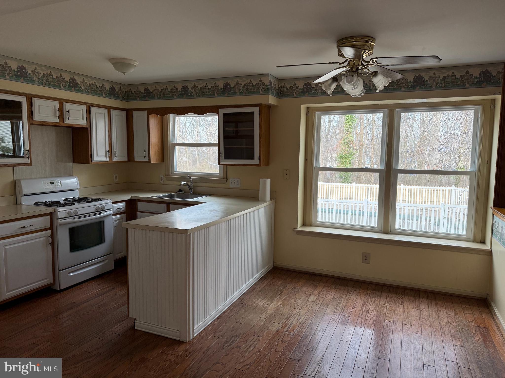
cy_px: 189
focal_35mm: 24
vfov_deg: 56.8
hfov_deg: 71.6
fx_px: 350
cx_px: 252
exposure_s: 1/136
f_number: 1.78
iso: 160
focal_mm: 6.76
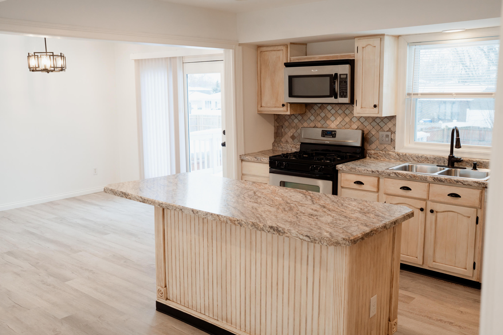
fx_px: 489
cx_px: 252
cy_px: 168
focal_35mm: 35
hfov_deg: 54.4
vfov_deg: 37.9
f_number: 4.5
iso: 640
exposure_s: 1/160
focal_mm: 35
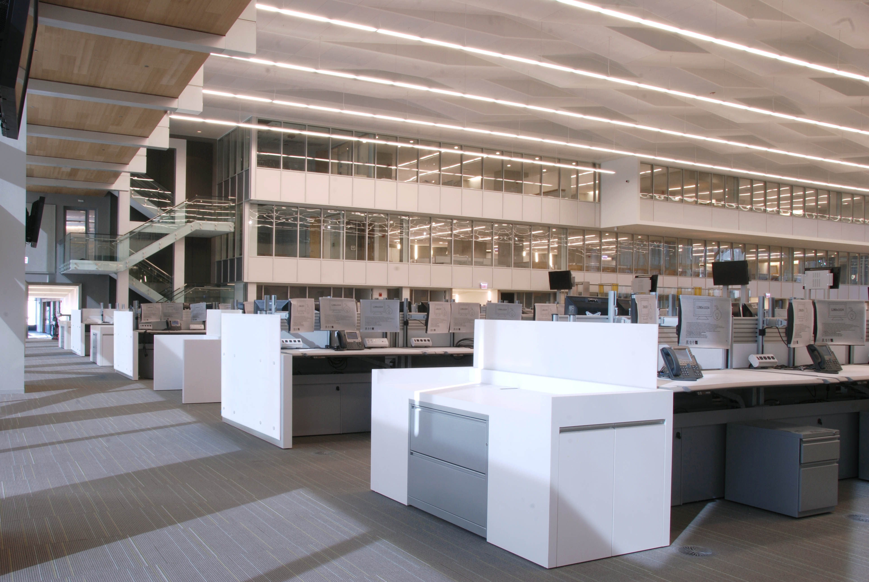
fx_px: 798
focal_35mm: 33
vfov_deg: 40.1
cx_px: 434
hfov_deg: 57.2
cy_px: 291
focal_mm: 22
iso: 100
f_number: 22
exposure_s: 2.5
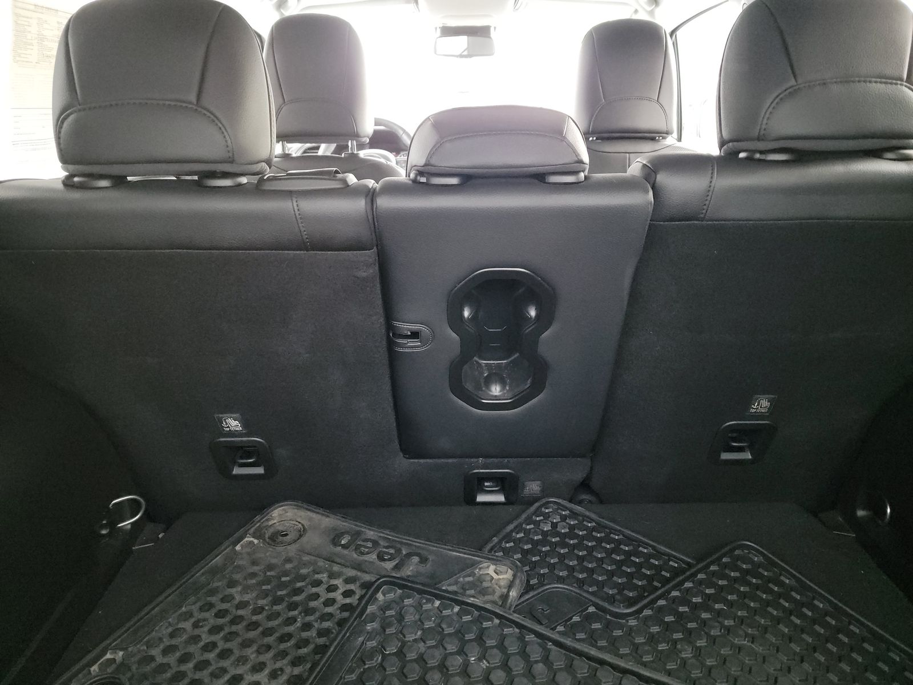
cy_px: 342
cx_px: 456
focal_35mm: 24
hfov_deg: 71.6
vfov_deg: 56.8
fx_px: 633
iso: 2512
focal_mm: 6.7
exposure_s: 1/59
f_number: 1.8
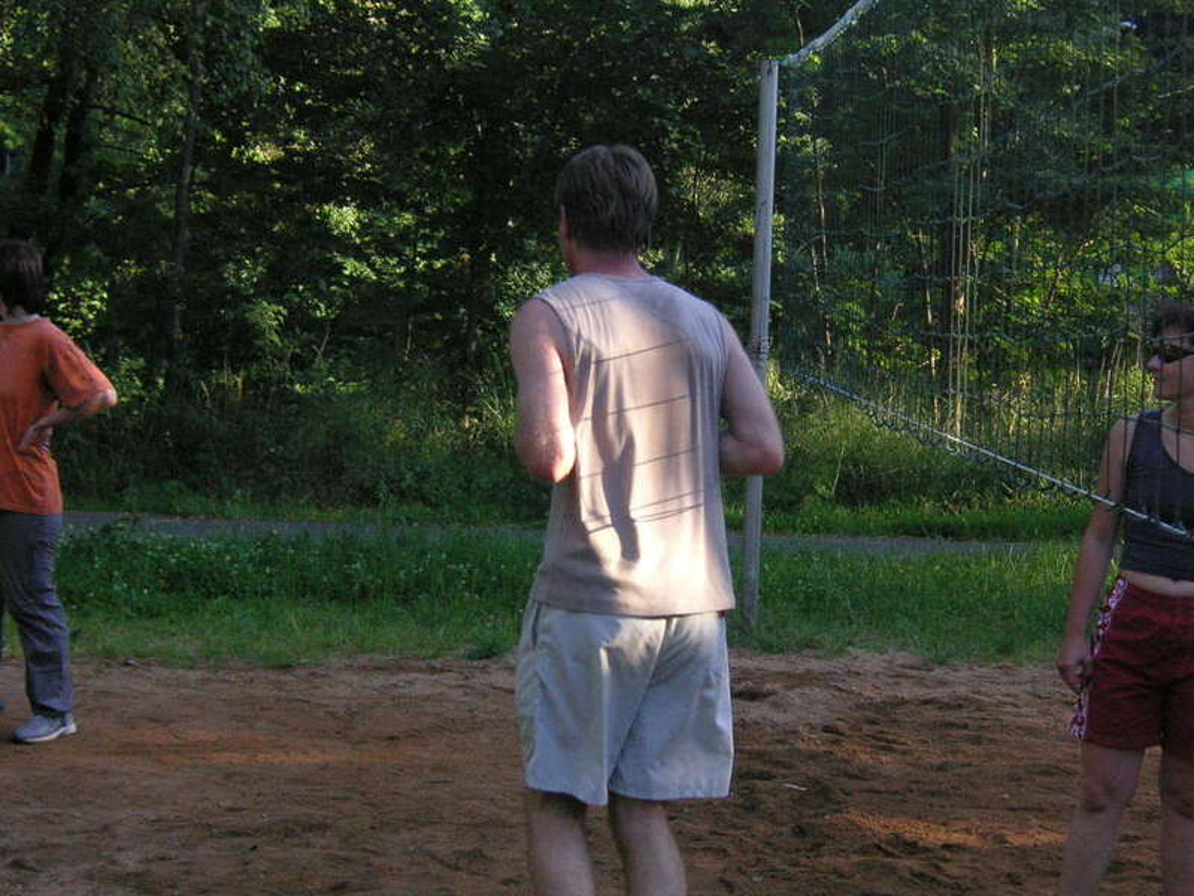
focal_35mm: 75
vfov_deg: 19.6
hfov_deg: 26.0
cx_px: 597
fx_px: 2587
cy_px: 448
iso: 160
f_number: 4.3
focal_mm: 12.4
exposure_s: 1/180
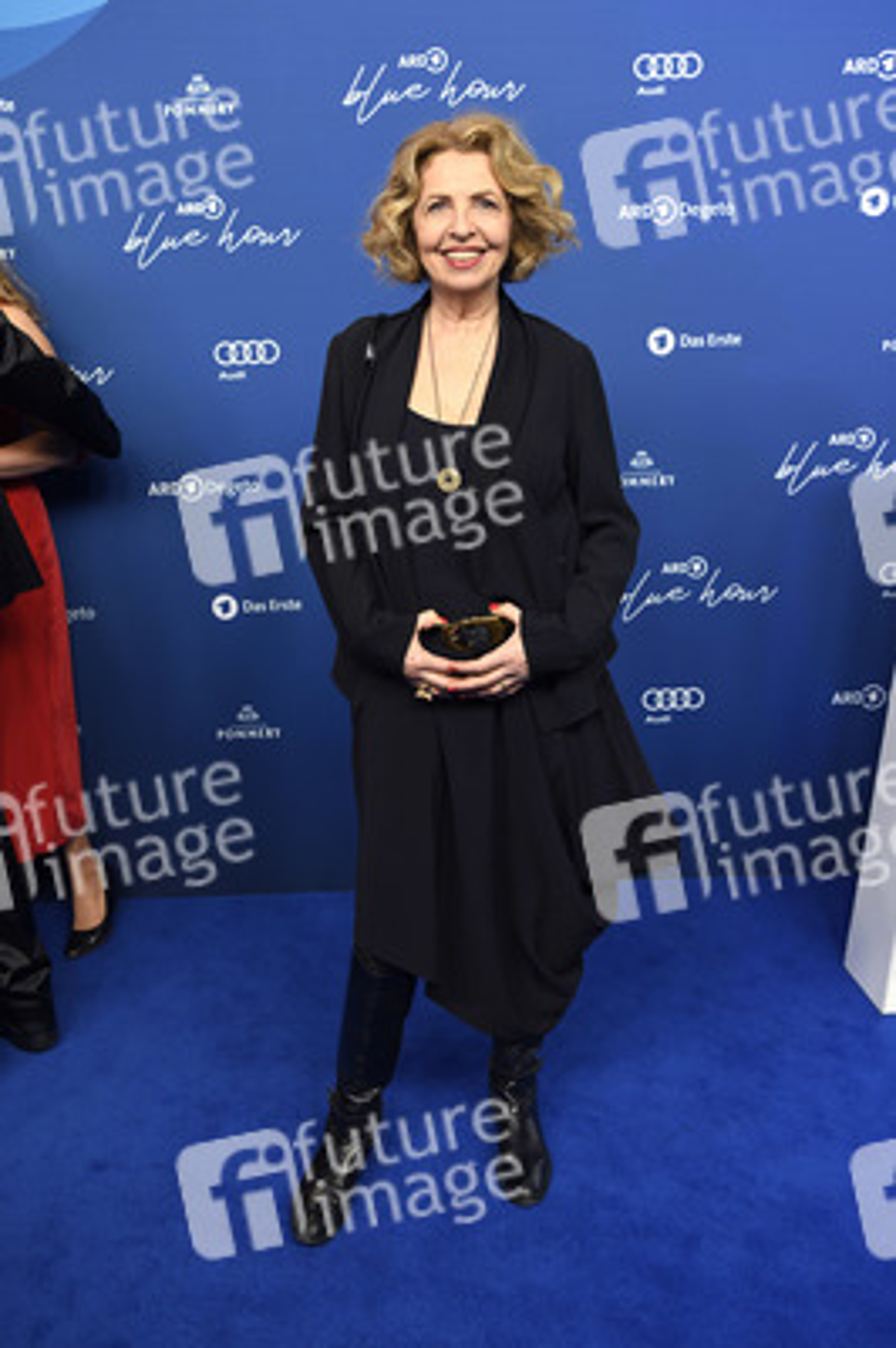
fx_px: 1159
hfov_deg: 42.3
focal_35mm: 31
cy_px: 674
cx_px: 448
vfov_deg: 60.3
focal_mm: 31
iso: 800
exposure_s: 1/250
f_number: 4
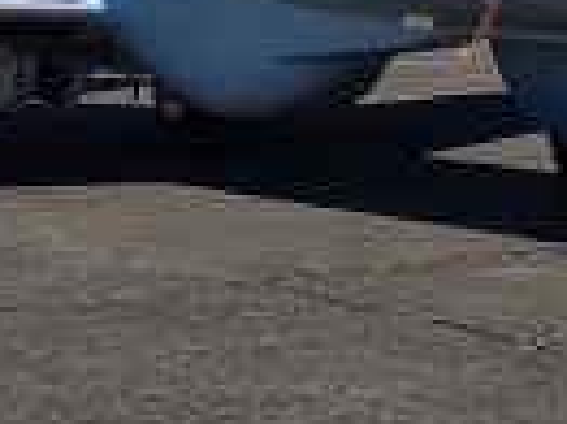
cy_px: -134
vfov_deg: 10.9
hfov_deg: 14.6
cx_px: -52
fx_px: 2160
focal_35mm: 132
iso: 100
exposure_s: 1/3345
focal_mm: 4.71
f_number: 1.79
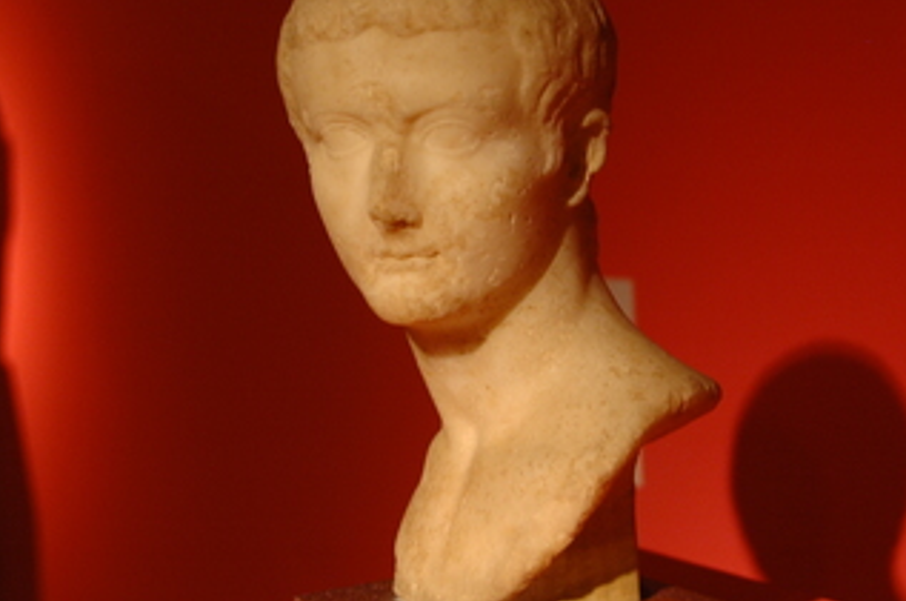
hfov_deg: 27.0
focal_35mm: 75
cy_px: 238
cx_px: 423
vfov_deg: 18.1
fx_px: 1884
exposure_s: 1/13
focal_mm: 36
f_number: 4.5
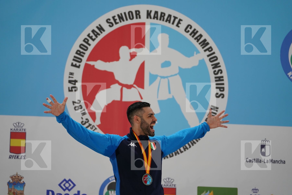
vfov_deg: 11.7
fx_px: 949
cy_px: 98
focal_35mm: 117
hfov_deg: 17.5
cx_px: 146
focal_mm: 117
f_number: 2.8
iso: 800
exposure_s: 1/250
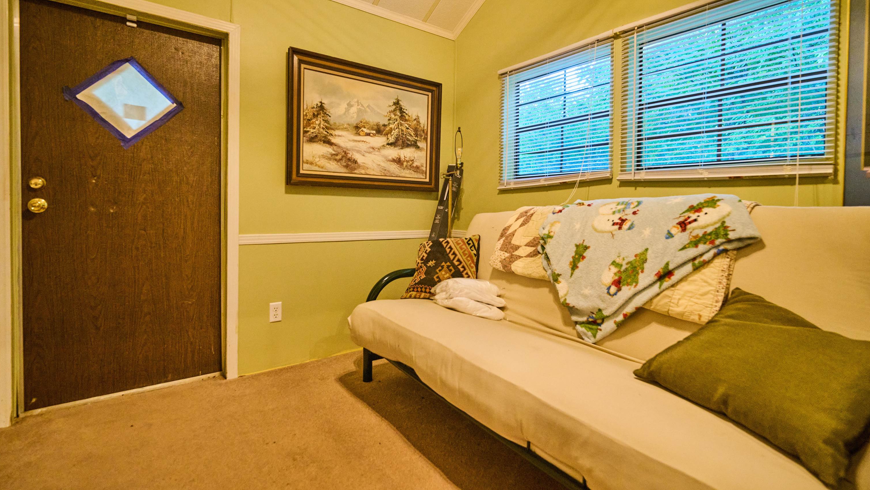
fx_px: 392
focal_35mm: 17
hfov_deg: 95.9
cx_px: 433
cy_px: 216
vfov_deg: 63.7
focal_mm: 16
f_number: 3.5
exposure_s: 1/100
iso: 3200
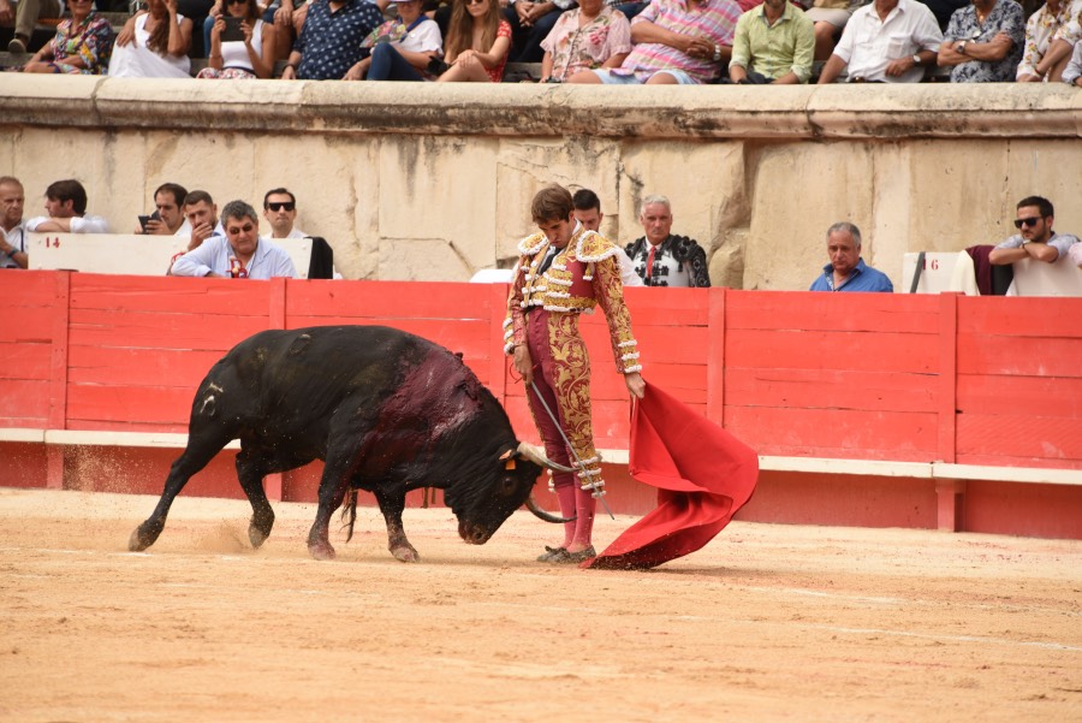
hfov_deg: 6.9
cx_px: 541
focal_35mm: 300
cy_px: 362
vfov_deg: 4.6
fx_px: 9021
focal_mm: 300
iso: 400
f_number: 7.1
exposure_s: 1/800
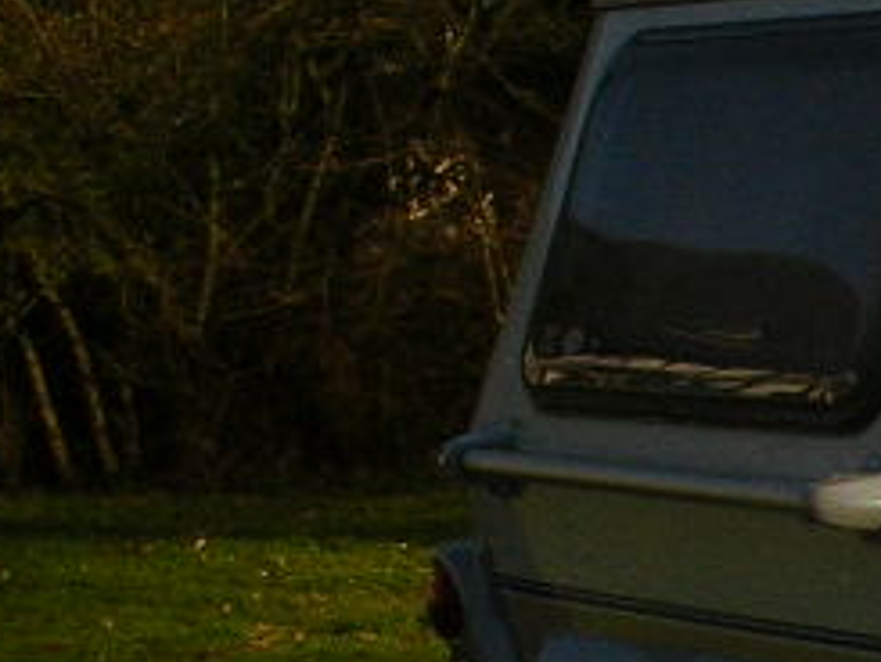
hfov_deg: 11.3
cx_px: 1730
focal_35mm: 159
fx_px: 4049
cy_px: 824
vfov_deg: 9.2
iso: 71
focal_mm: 5.8
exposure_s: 1/596
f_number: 5.6
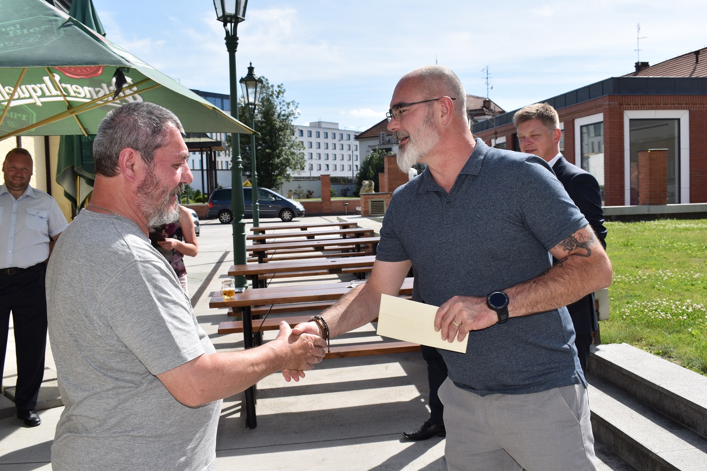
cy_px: 236
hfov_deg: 55.1
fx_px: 677
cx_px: 354
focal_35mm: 34
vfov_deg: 38.4
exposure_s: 1/200
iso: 100
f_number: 10
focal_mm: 23
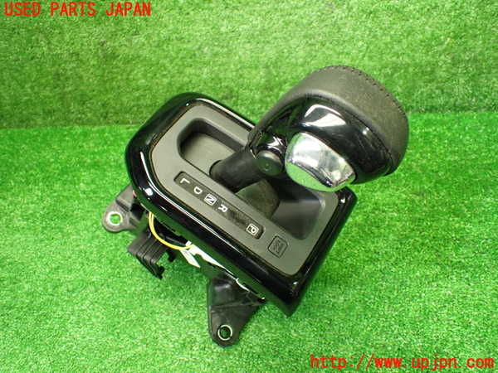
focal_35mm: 30
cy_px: 186
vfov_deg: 46.8
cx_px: 249
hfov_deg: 60.0
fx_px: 432
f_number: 2.3
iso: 800
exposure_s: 1/80
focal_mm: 5.4
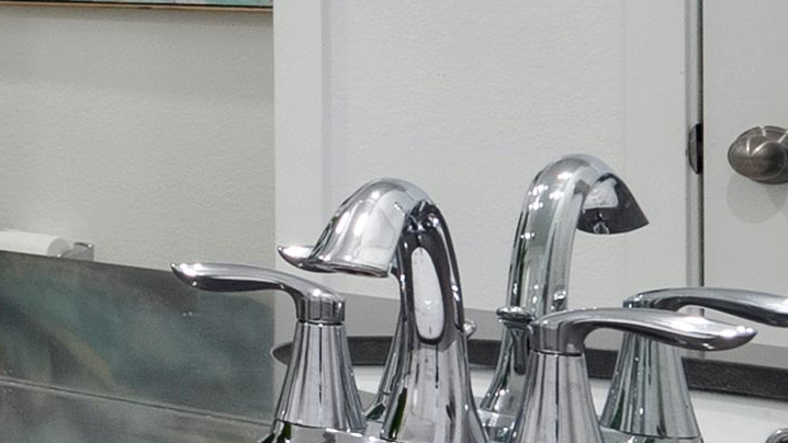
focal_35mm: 99
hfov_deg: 14.0
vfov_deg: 12.0
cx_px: -1163
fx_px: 2069
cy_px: -46
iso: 500
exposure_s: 1/6
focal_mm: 16
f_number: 9
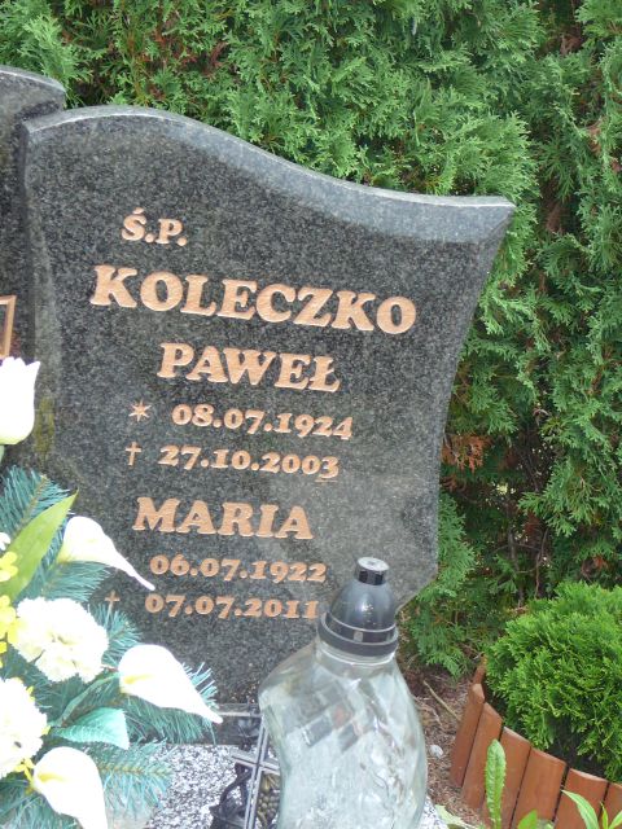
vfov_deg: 25.3
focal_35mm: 77
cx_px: 311
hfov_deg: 19.1
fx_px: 1845
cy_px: 414
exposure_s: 1/30
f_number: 3.7
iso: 160
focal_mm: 11.5
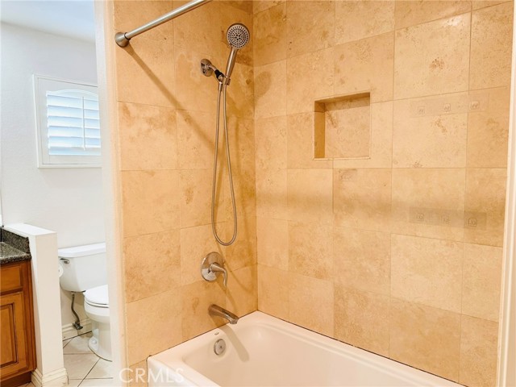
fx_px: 358
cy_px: 194
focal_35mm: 24
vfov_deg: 56.8
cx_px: 258
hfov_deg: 71.6
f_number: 1.78
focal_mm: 6.86
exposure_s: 1/60
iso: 125
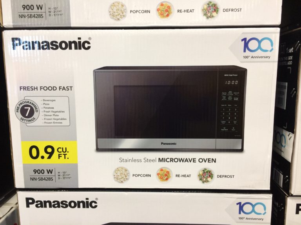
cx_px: 150
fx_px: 252
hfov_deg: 61.7
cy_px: 112
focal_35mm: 29
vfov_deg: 48.2
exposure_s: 1/33
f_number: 2.2
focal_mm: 4.15
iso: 80
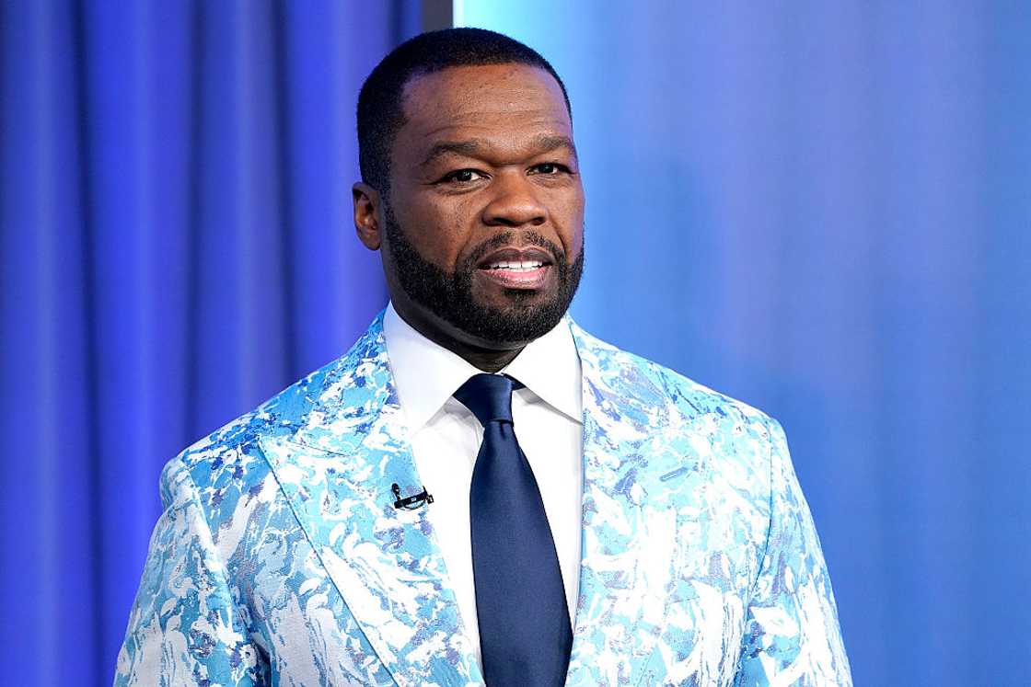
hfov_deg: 8.4
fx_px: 6988
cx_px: 516
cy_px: 344
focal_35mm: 244
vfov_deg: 5.6
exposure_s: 1/160
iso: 2500
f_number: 7.1
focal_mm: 244
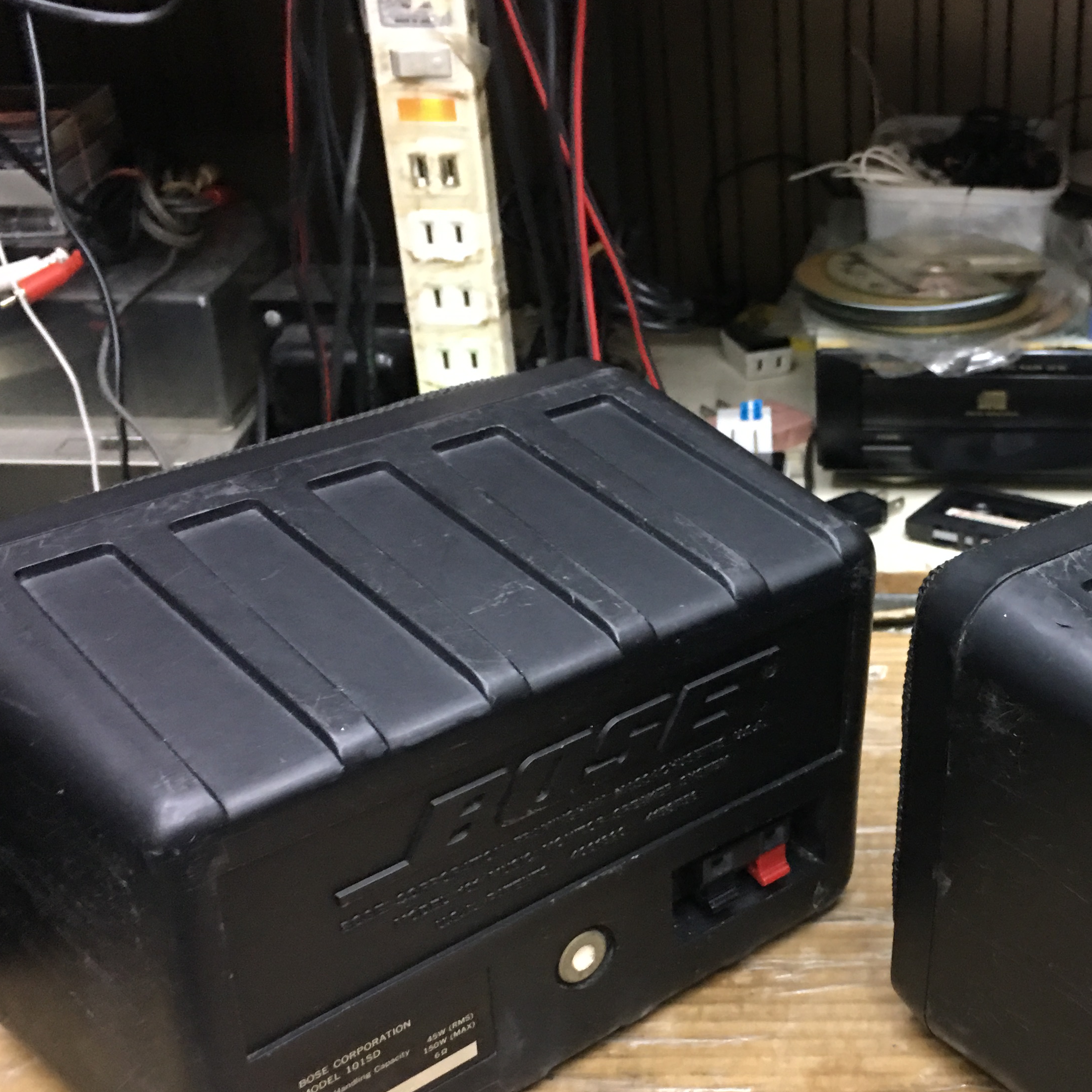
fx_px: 1677
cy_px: 697
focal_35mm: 47
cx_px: 876
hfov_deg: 34.9
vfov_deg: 35.8
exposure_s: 1/10
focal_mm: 4.15
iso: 100
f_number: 2.2
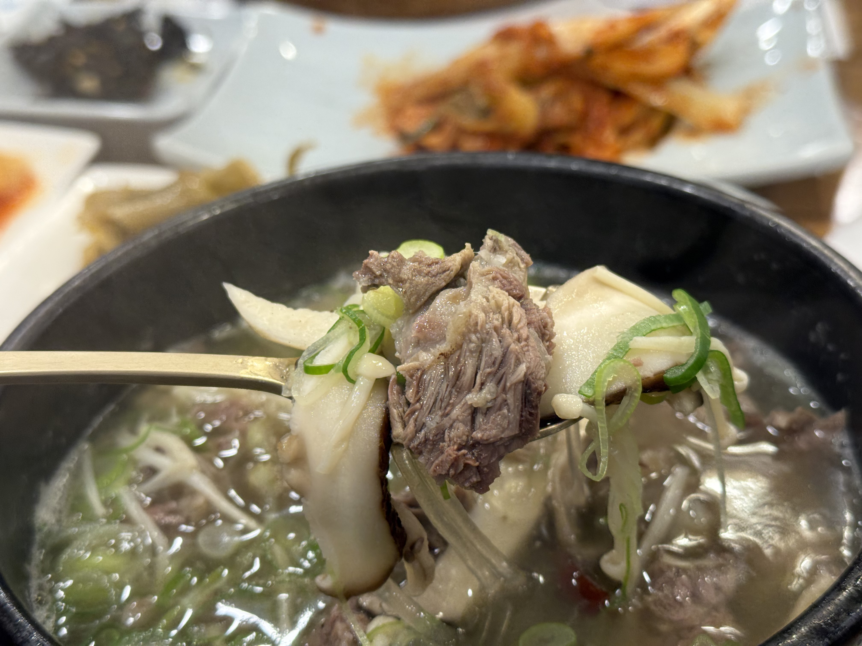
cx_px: 431
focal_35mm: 48
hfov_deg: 39.7
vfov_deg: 30.3
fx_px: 1195
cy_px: 323
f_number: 1.78
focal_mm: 6.76
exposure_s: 1/60
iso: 80
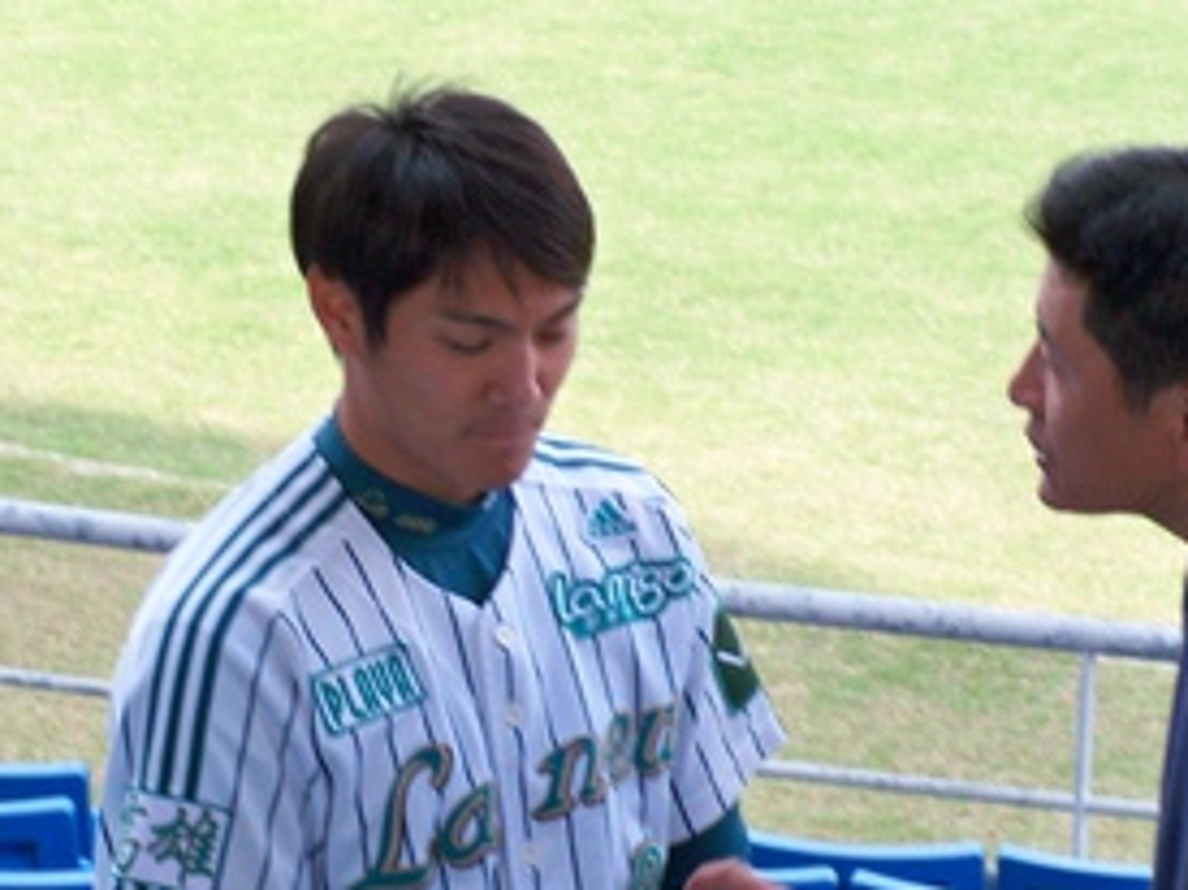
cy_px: 523
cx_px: 311
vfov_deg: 6.5
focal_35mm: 229
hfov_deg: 8.6
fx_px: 7856
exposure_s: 1/100
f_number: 5.7
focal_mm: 18.8
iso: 100
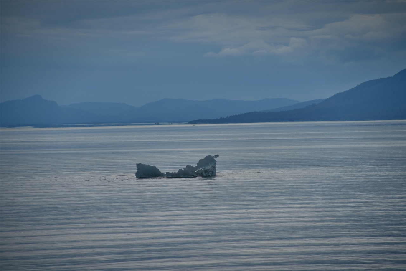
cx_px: 203
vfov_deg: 4.6
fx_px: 3384
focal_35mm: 300
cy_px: 136
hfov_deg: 6.9
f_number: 9
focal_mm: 300
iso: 100
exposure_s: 1/640
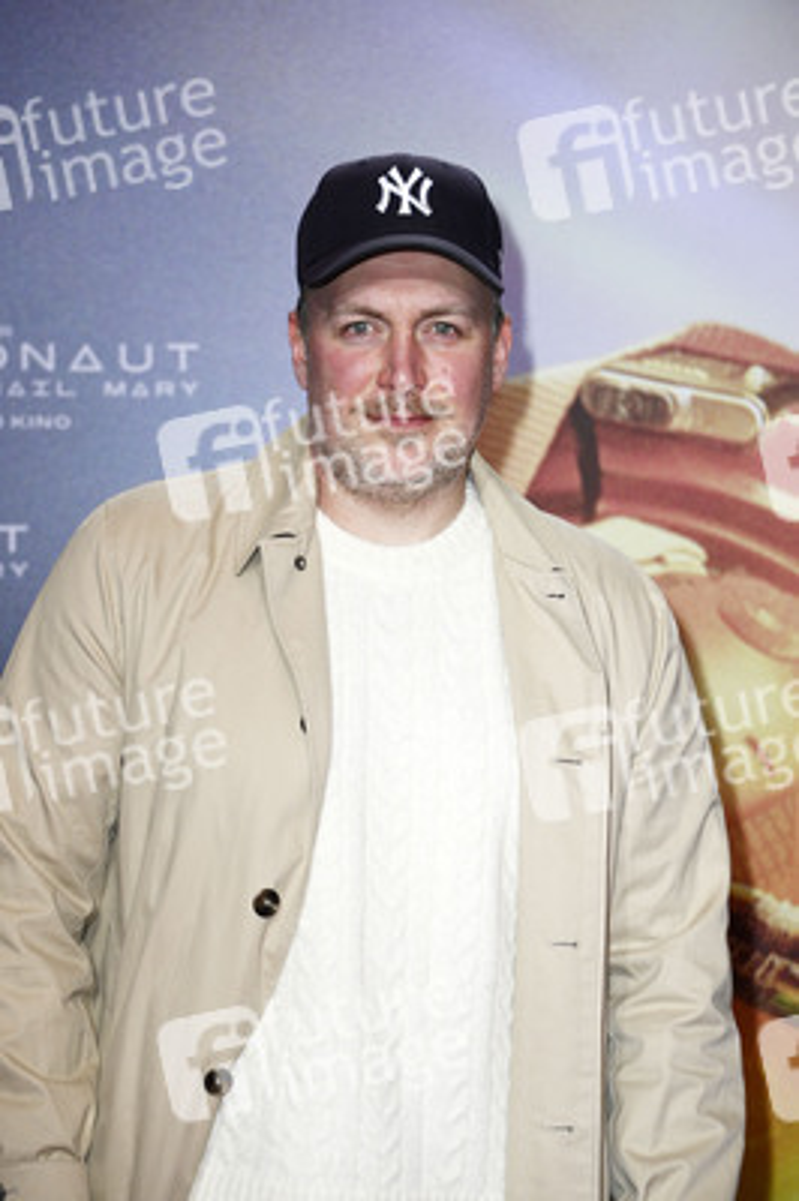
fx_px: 4502
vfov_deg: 15.2
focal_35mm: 135
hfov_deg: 10.1
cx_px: 400
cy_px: 600
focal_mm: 135
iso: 1250
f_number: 5.6
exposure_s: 1/250
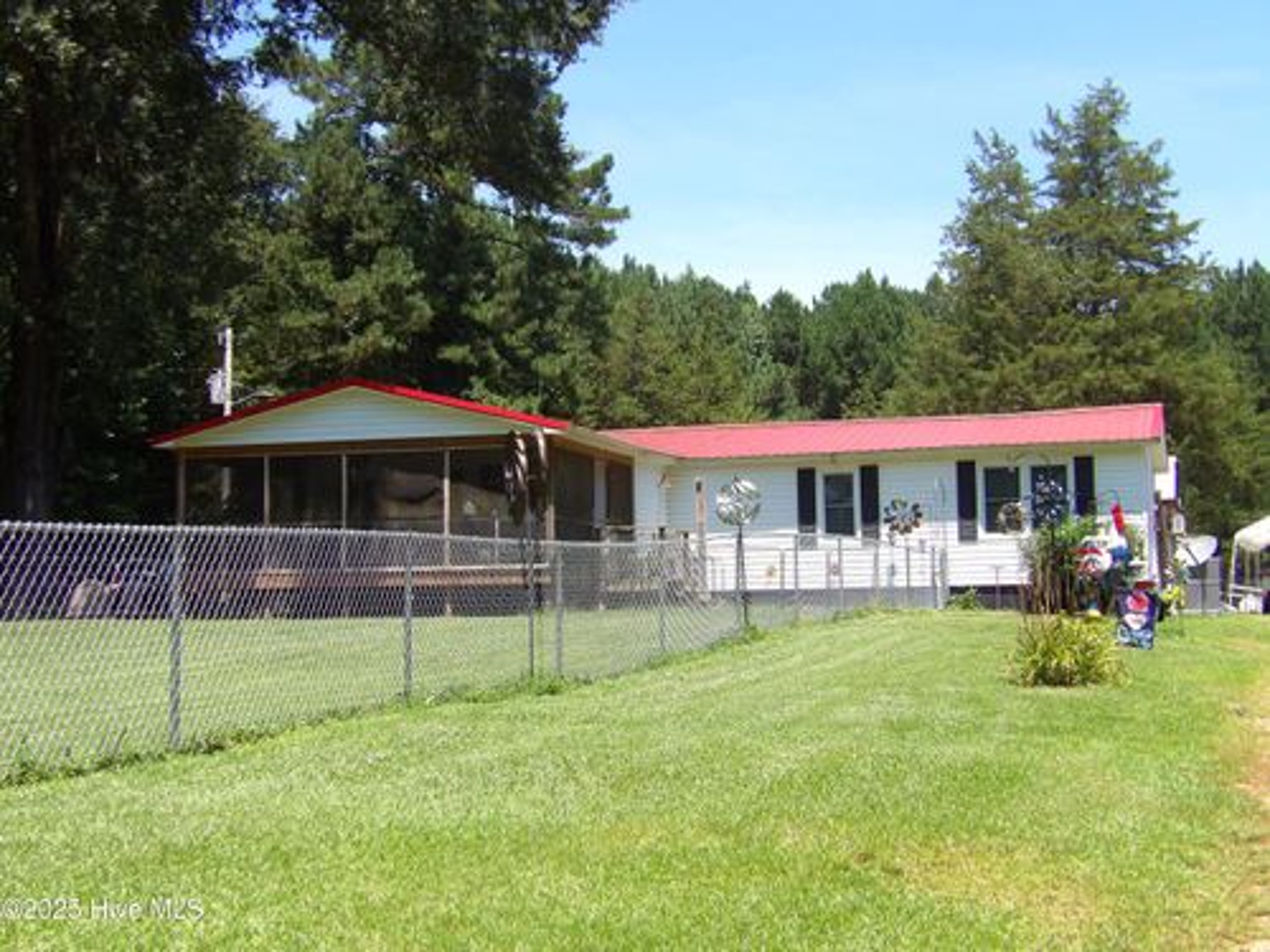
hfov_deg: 36.2
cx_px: 635
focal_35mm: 53
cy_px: 476
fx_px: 1944
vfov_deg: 27.5
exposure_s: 1/398
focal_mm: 9.5
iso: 100
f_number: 3.9
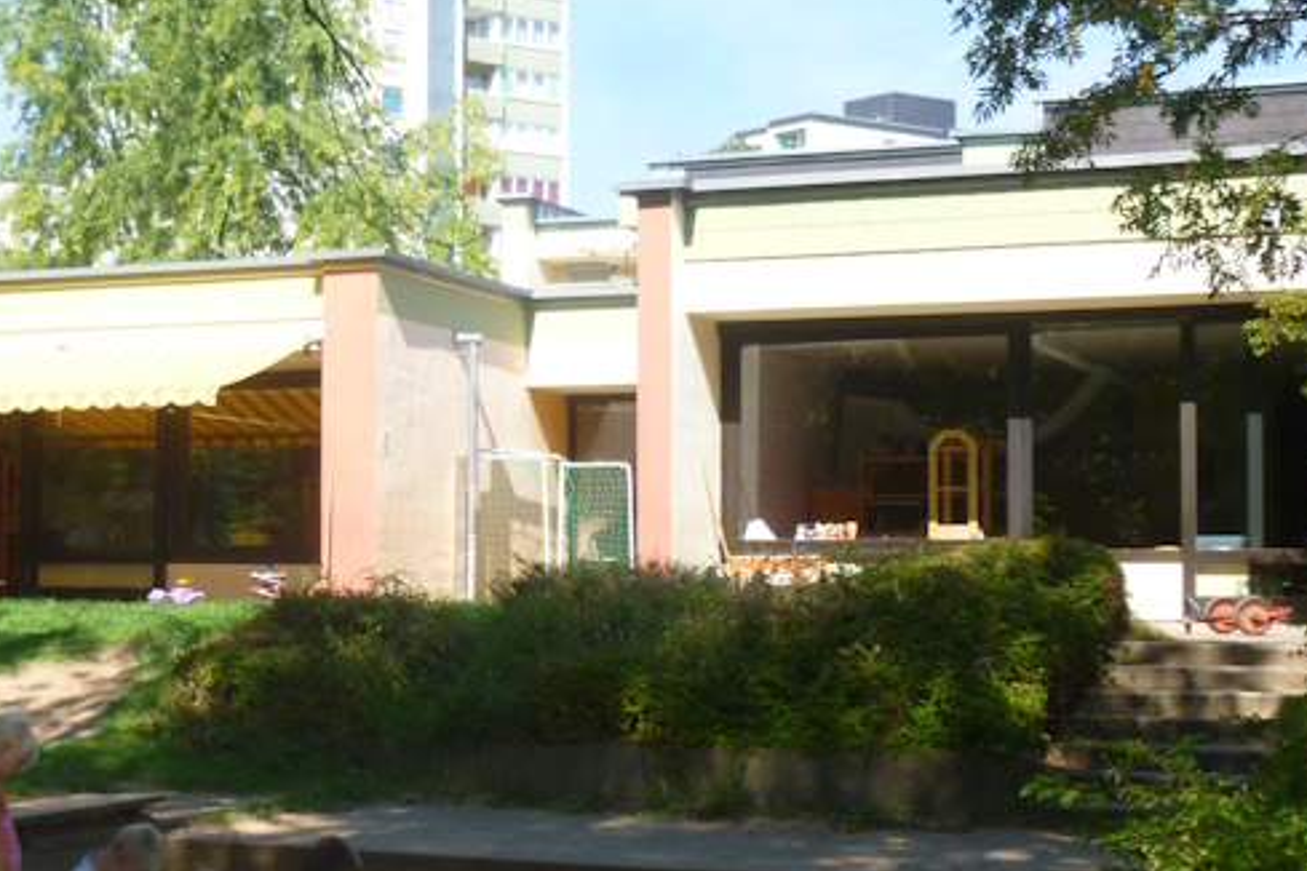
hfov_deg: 26.8
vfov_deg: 18.4
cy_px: 492
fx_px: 2686
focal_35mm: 74
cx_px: 235
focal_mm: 6
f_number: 3.5
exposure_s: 1/400
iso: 100
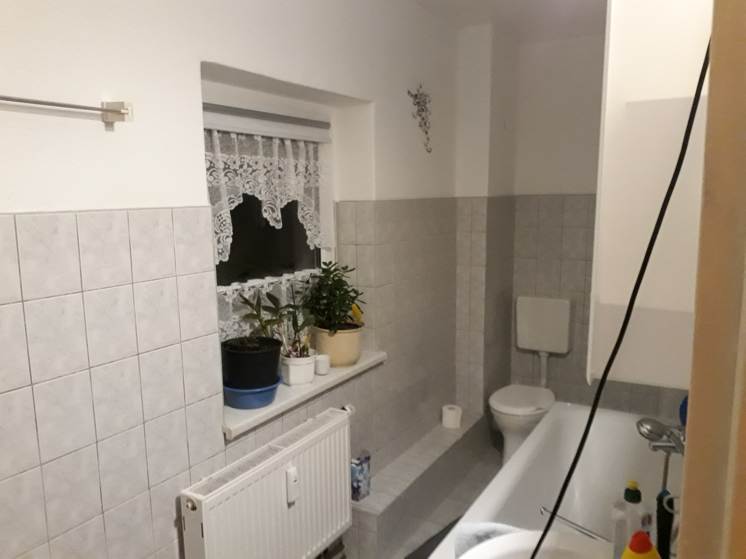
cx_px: 373
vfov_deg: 51.4
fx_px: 582
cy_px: 280
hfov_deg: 65.3
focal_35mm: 27
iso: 500
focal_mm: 3.6
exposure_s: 1/17
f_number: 1.9
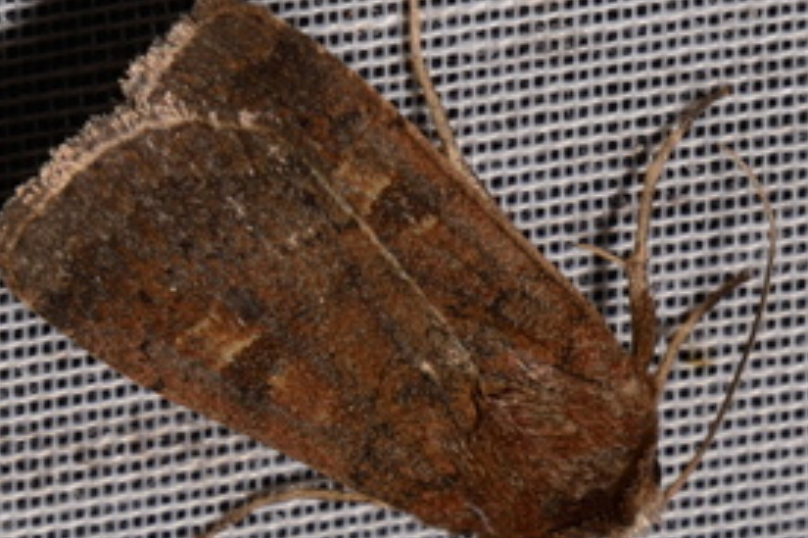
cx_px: 511
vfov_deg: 3.7
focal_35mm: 366
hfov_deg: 5.6
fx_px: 8219
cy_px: 382
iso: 100
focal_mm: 85
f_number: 25
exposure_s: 1/60
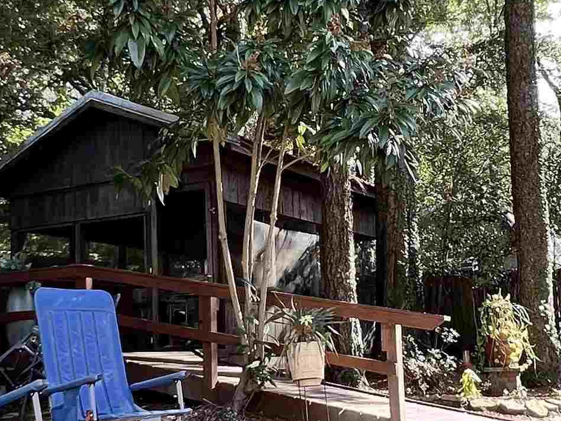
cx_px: 48
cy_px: 192
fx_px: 681
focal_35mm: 42
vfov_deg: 34.3
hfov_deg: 41.0
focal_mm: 1.57
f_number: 1.8
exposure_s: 1/113
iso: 32
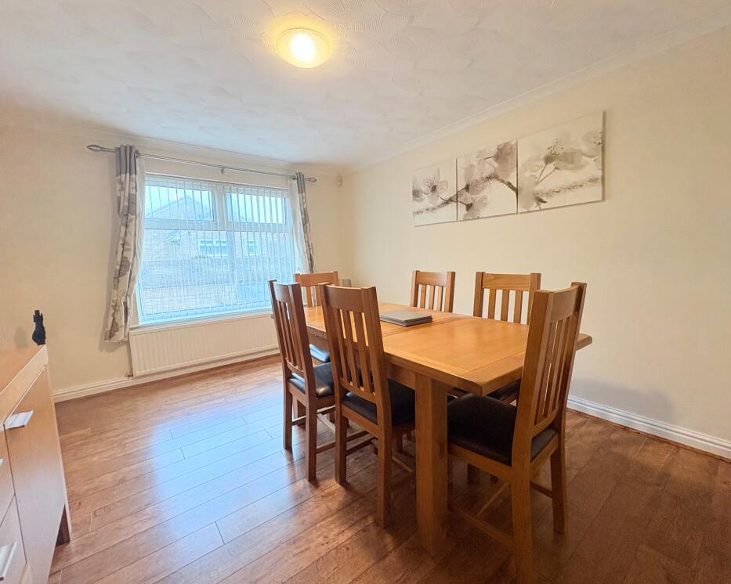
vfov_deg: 84.0
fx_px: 324
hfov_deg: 96.8
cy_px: 288
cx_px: 376
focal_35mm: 15
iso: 200
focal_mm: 2.22
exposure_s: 1/50
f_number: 2.2
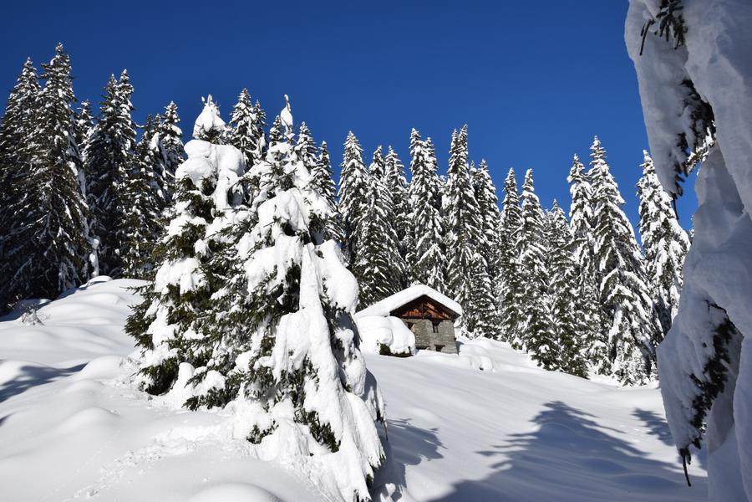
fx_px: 564
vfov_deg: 47.9
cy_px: 251
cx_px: 376
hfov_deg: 67.4
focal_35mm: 27
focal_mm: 18
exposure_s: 1/500
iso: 200
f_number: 11
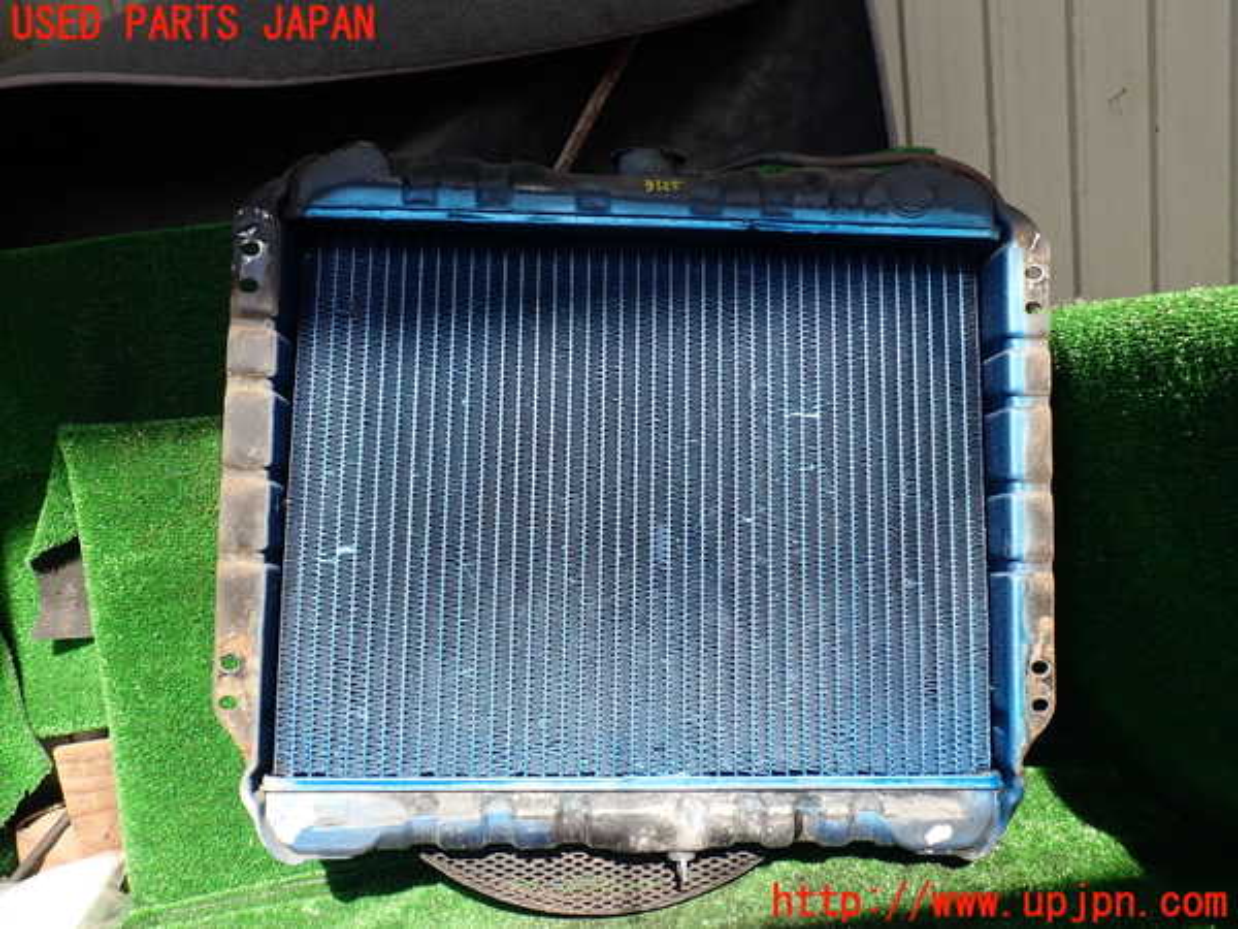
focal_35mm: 25
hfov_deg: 69.4
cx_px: 619
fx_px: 894
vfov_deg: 54.9
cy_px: 464
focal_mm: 4.5
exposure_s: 1/400
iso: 100
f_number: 2.8
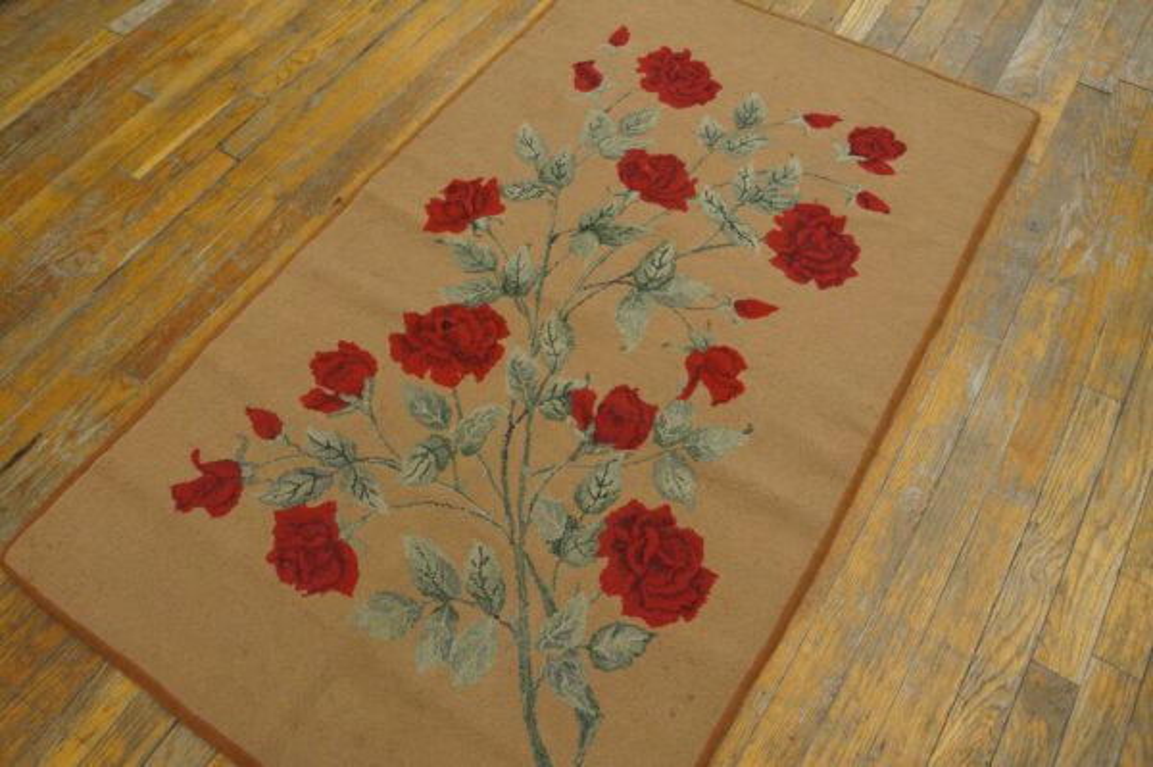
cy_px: 384
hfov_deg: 67.4
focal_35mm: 27
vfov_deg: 47.9
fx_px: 864
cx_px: 576
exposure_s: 1/160
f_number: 4
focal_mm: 18
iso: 2000
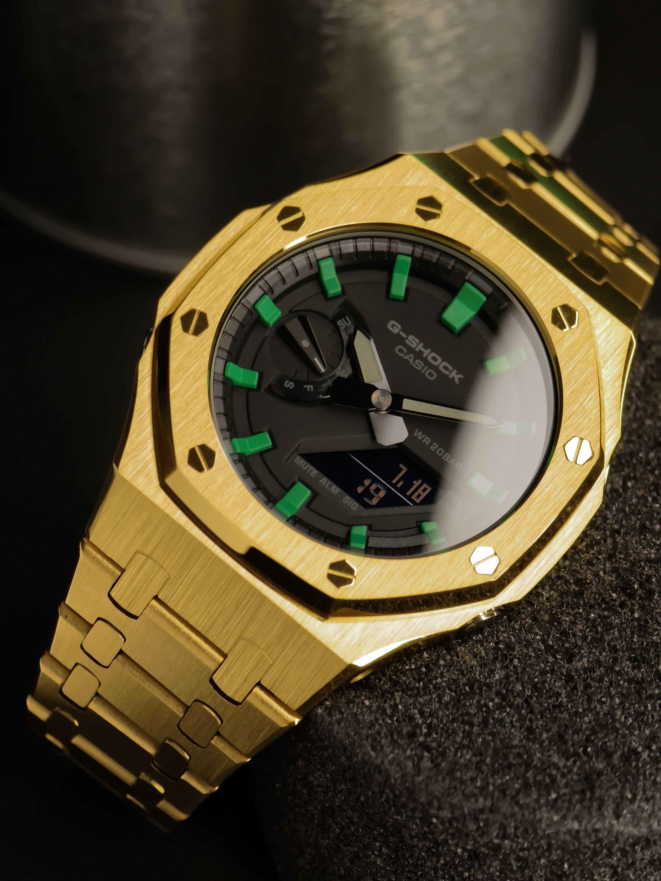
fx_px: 2546
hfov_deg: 14.8
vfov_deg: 19.6
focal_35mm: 100
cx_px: 330
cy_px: 440
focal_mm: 16.57
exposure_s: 1/50
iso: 400
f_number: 2.5
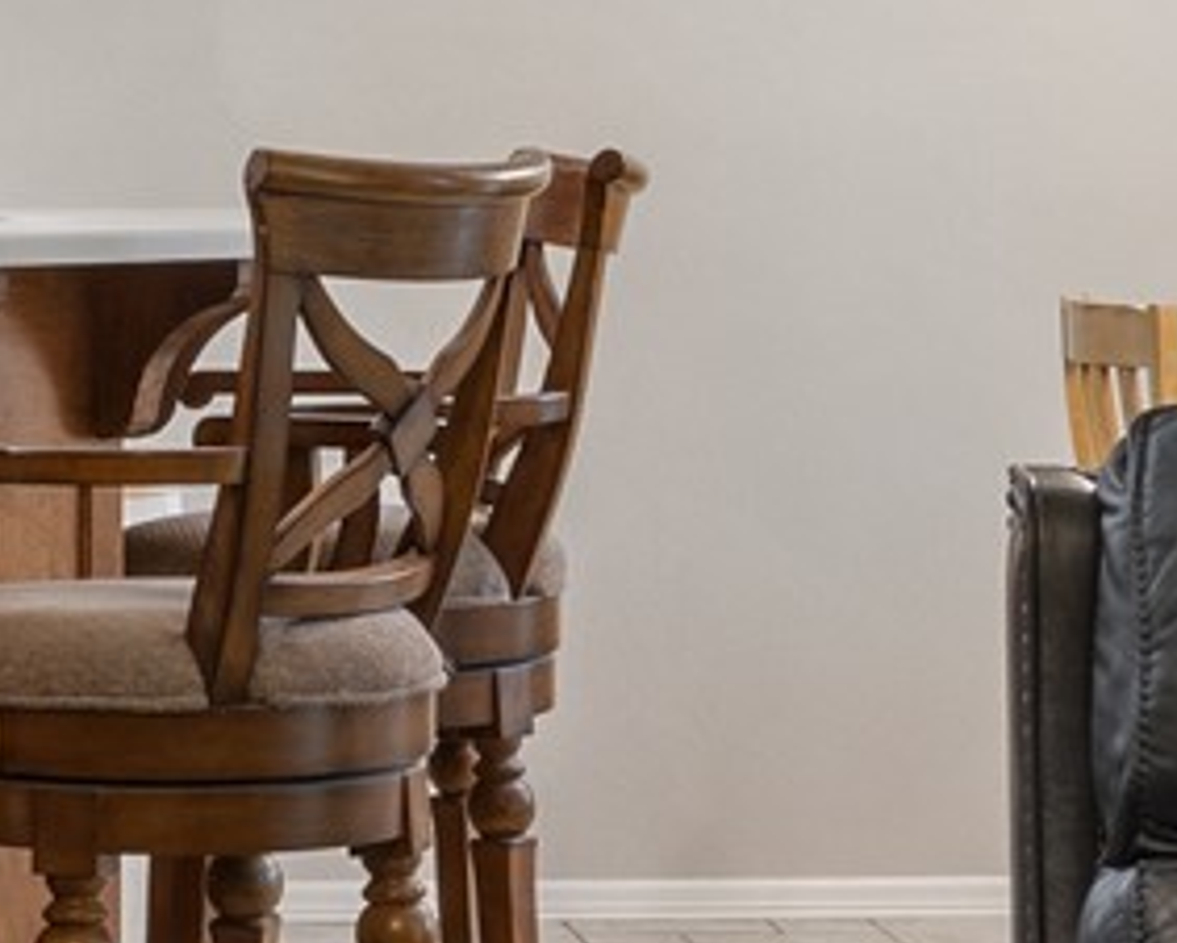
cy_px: 177
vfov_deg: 12.6
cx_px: -167
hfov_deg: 15.3
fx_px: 4253
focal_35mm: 122
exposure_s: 1.3
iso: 640
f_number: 11
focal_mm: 18
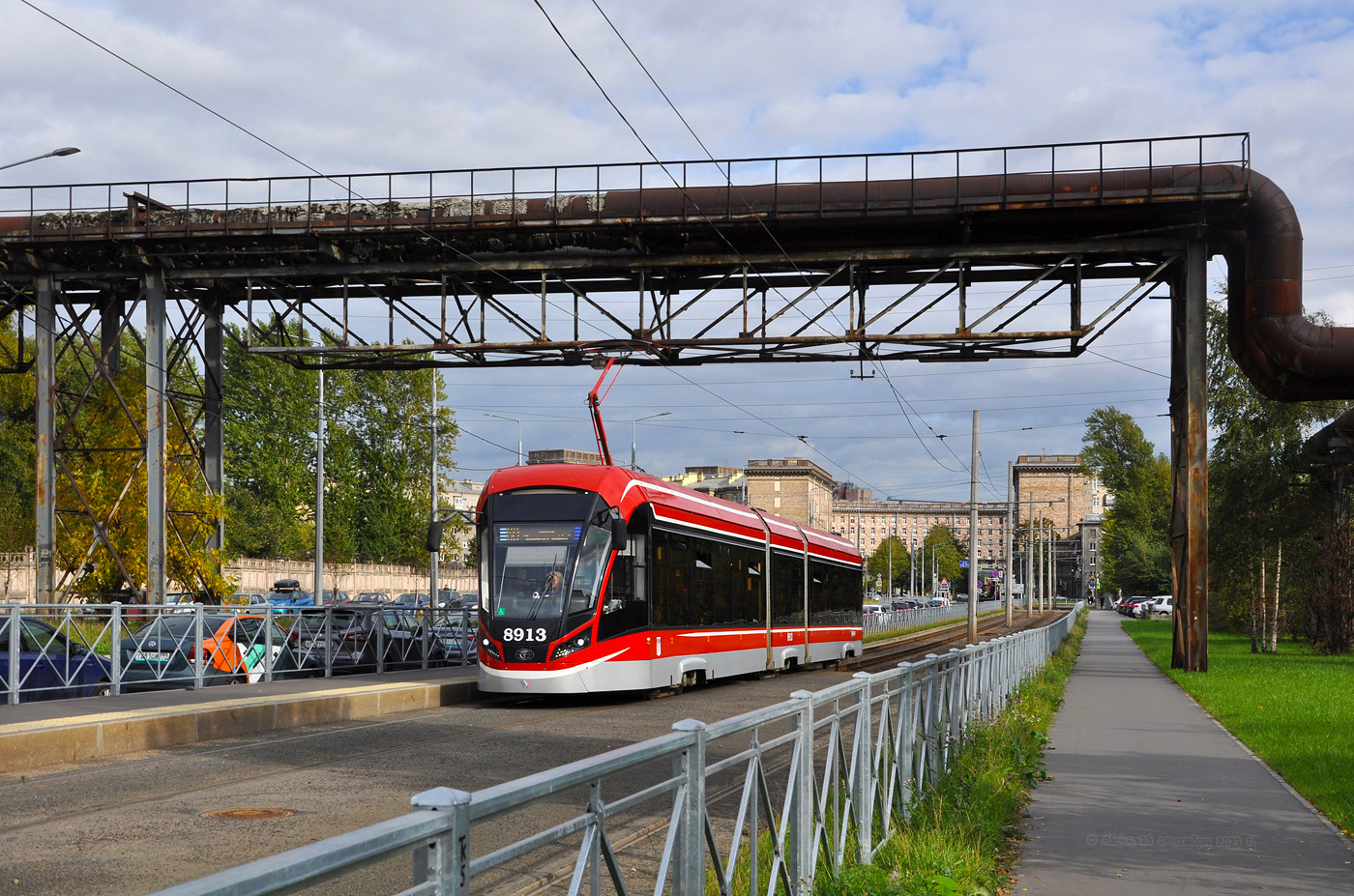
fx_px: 1576
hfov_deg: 46.5
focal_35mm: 42
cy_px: 448
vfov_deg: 31.8
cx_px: 677
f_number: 8
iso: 200
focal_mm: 28
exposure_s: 1/500
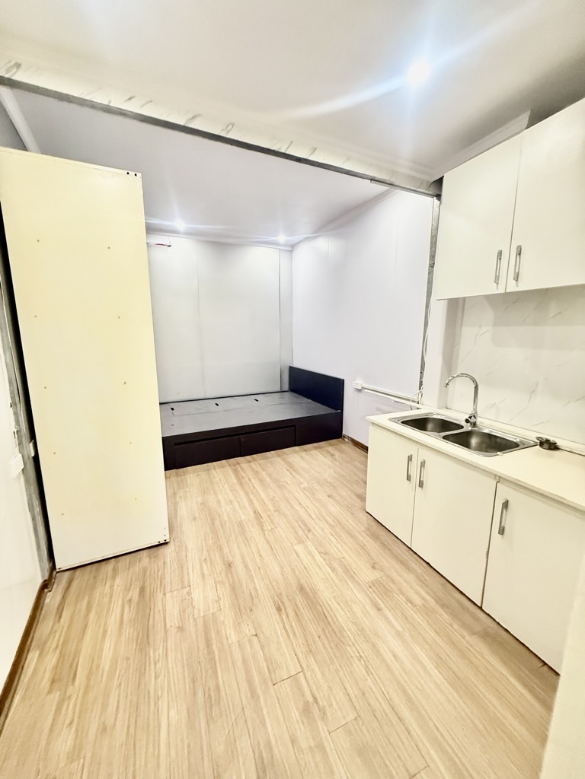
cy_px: 390
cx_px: 292
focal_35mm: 14
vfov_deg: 102.1
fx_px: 315
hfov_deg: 85.7
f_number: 2.2
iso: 800
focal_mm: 2.22
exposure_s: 1/50
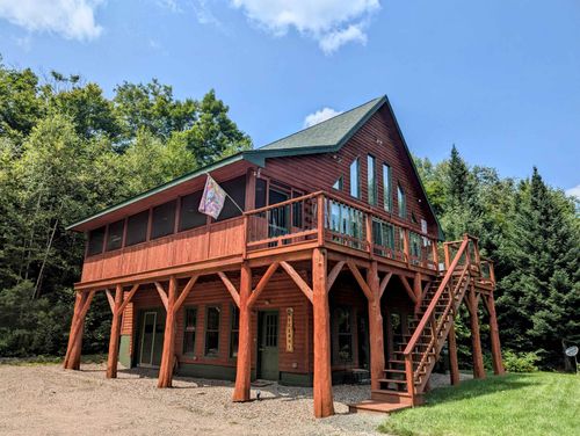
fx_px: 403
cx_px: 290
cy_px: 218
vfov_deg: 56.9
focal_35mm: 24
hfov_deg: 71.5
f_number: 1.85
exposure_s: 1/1919
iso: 40
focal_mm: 6.81
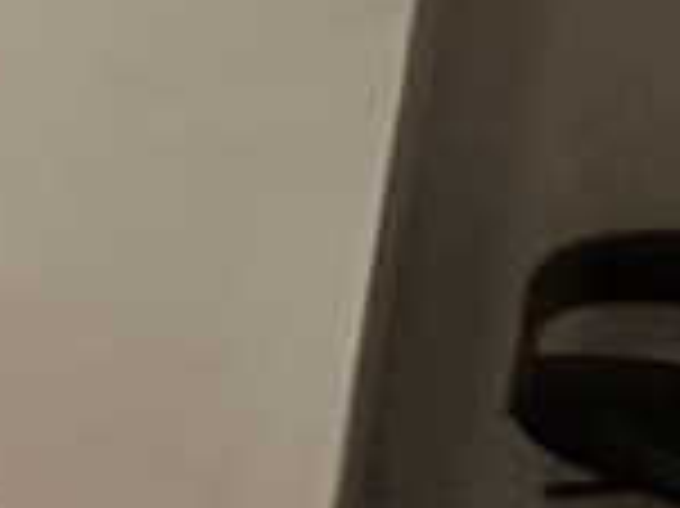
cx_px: -1617
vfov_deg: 14.8
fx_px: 1865
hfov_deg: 10.0
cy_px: -166
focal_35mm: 95
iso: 200
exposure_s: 1/120
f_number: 2.2
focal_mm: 2.22
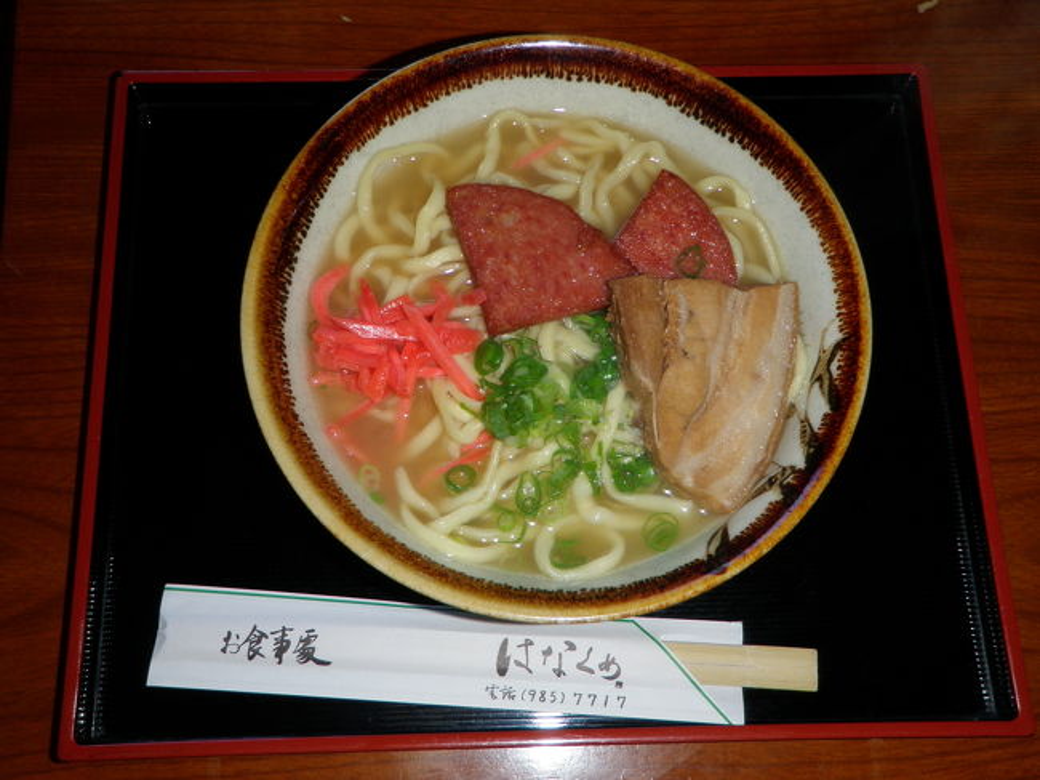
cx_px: 520
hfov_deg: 51.4
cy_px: 390
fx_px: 1081
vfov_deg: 39.6
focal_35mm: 36
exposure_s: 1/40
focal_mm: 6.53
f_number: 6.3
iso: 100
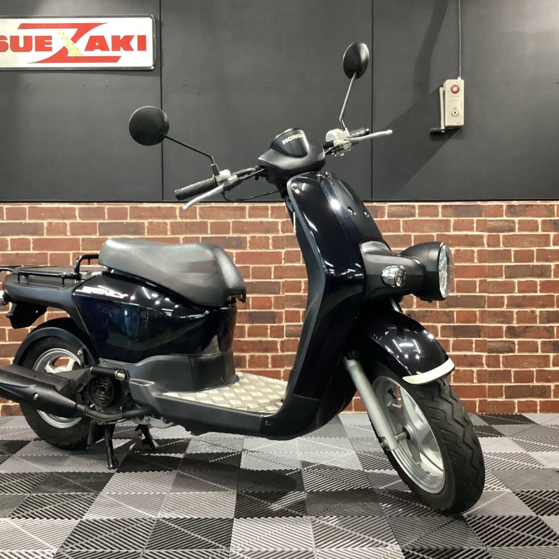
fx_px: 676
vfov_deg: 44.9
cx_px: 264
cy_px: 282
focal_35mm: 37
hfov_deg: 44.9
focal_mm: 3.3
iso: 400
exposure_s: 1/40
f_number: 2.4
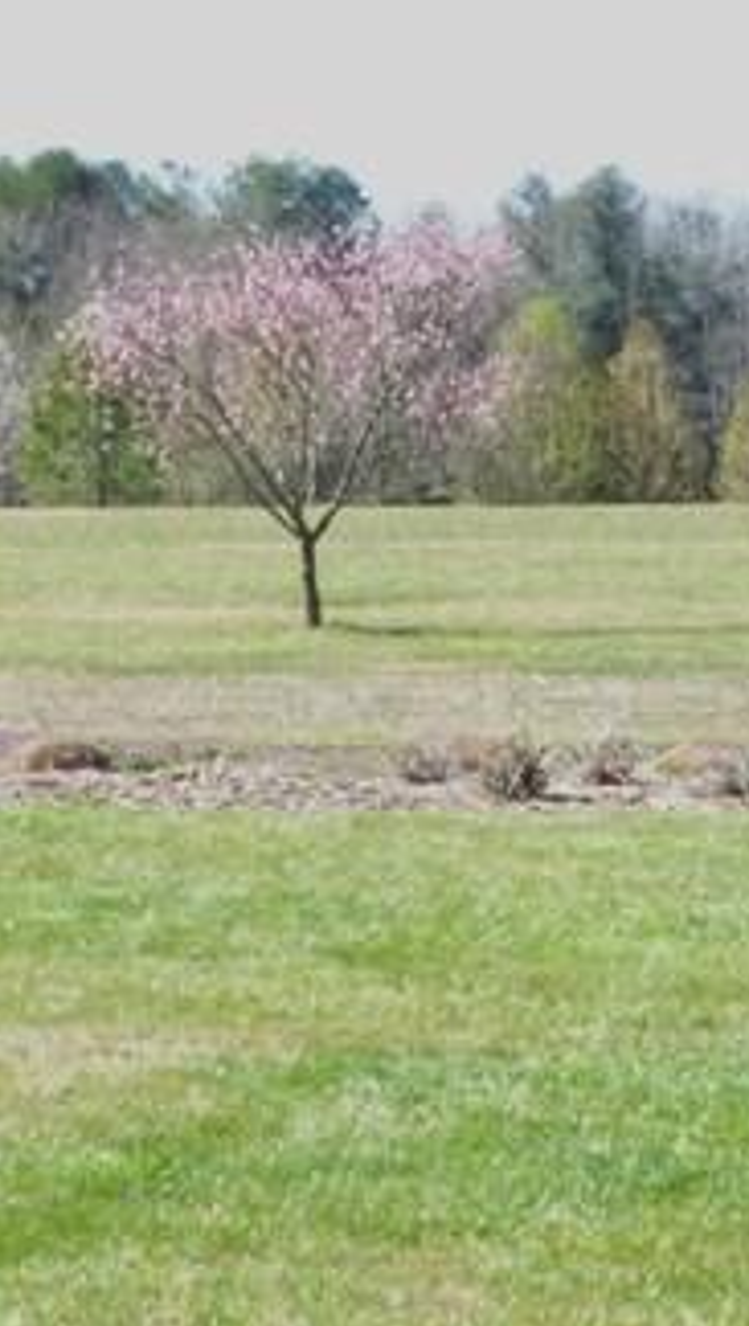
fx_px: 5561
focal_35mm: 158
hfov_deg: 7.6
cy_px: 612
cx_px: 968
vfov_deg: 13.6
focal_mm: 8.24
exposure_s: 1/60
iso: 100
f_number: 8
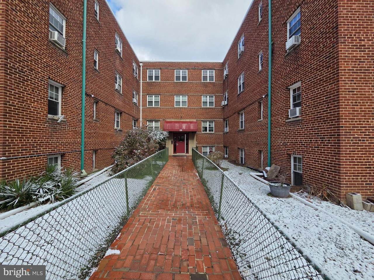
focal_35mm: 13
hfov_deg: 106.2
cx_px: 187
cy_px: 140
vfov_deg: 89.9
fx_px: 140
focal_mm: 2.2
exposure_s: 1/1019
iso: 50
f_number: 2.2
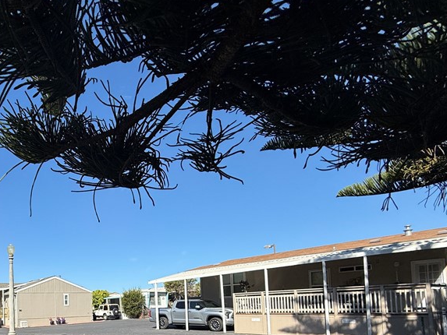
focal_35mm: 25
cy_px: 296
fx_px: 323
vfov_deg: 49.4
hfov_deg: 61.2
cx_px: 65
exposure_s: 1/2237
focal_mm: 2.22
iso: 50
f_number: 2.2
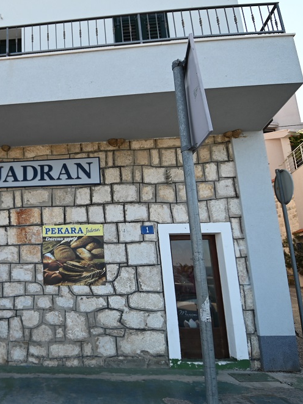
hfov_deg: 29.0
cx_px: 25
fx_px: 560
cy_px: 203
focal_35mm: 48
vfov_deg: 39.7
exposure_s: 1/320
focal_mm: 22
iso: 100
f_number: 4.5
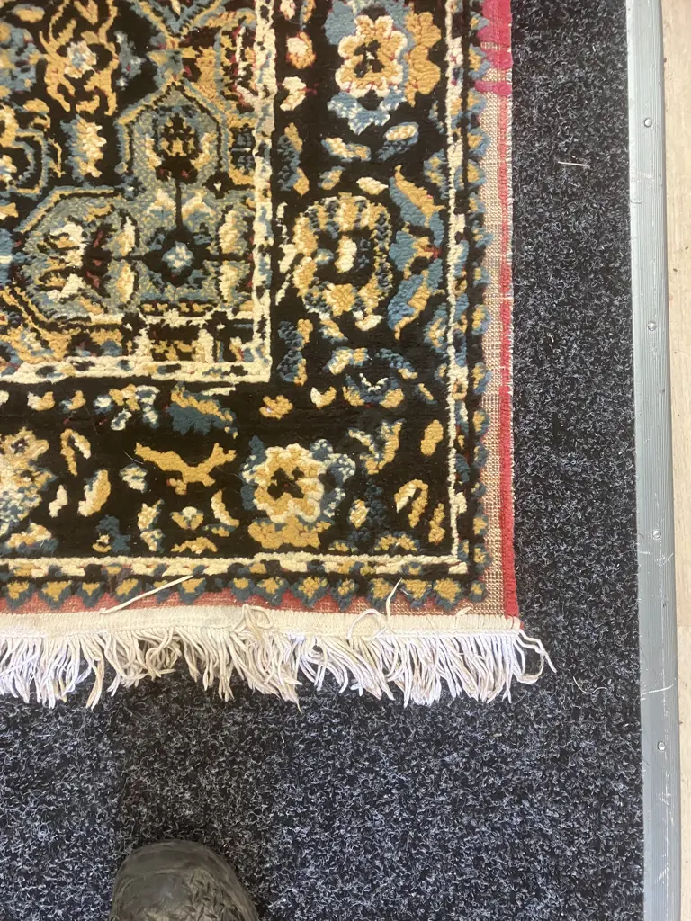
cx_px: 346
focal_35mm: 28
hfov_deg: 49.7
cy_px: 460
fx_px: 745
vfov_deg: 63.4
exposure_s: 1/50
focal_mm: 3.99
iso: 250
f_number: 1.8
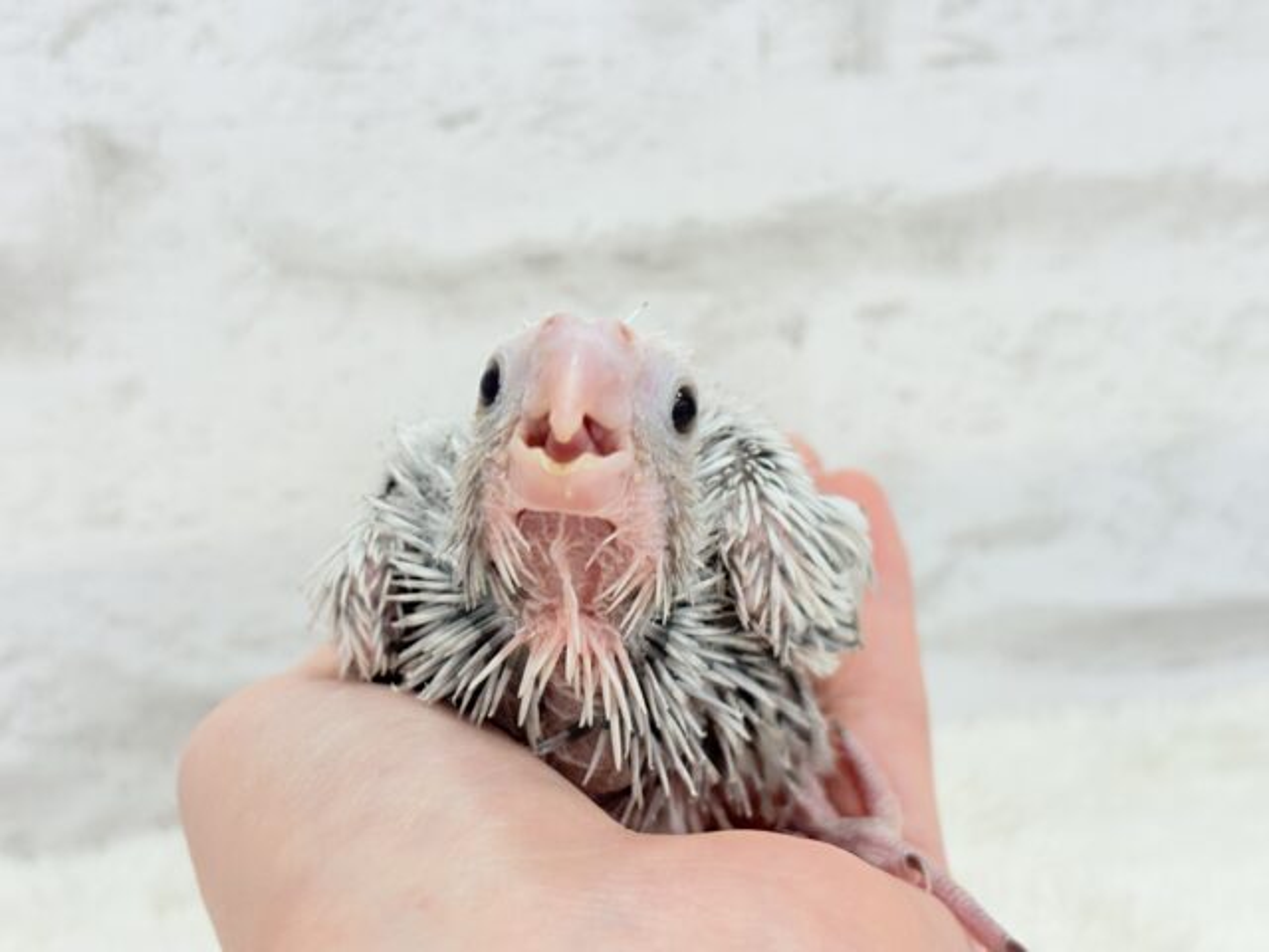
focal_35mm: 52
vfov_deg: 28.0
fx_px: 1906
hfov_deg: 36.8
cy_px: 476
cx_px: 634
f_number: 1.6
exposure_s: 1/50
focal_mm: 5.96
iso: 40
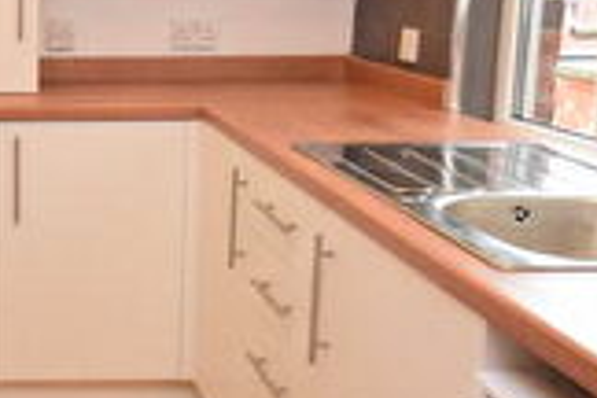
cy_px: 127
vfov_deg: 20.8
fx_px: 1078
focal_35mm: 65
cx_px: -22
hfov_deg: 28.7
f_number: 5
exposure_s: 1/100
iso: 800
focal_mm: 10
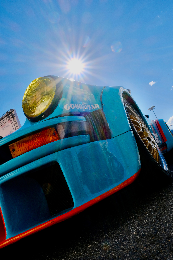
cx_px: 86
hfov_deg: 45.0
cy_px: 130
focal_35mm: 29
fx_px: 209
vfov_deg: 63.7
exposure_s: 1/1400
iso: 640
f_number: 13
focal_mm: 19.4
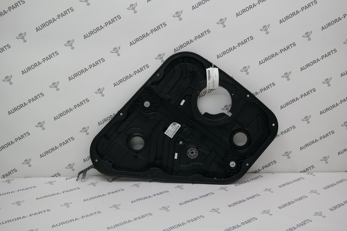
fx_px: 289
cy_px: 116
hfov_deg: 61.9
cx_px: 174
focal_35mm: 30
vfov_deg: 43.6
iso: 200
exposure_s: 1/50
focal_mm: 20
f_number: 5.6
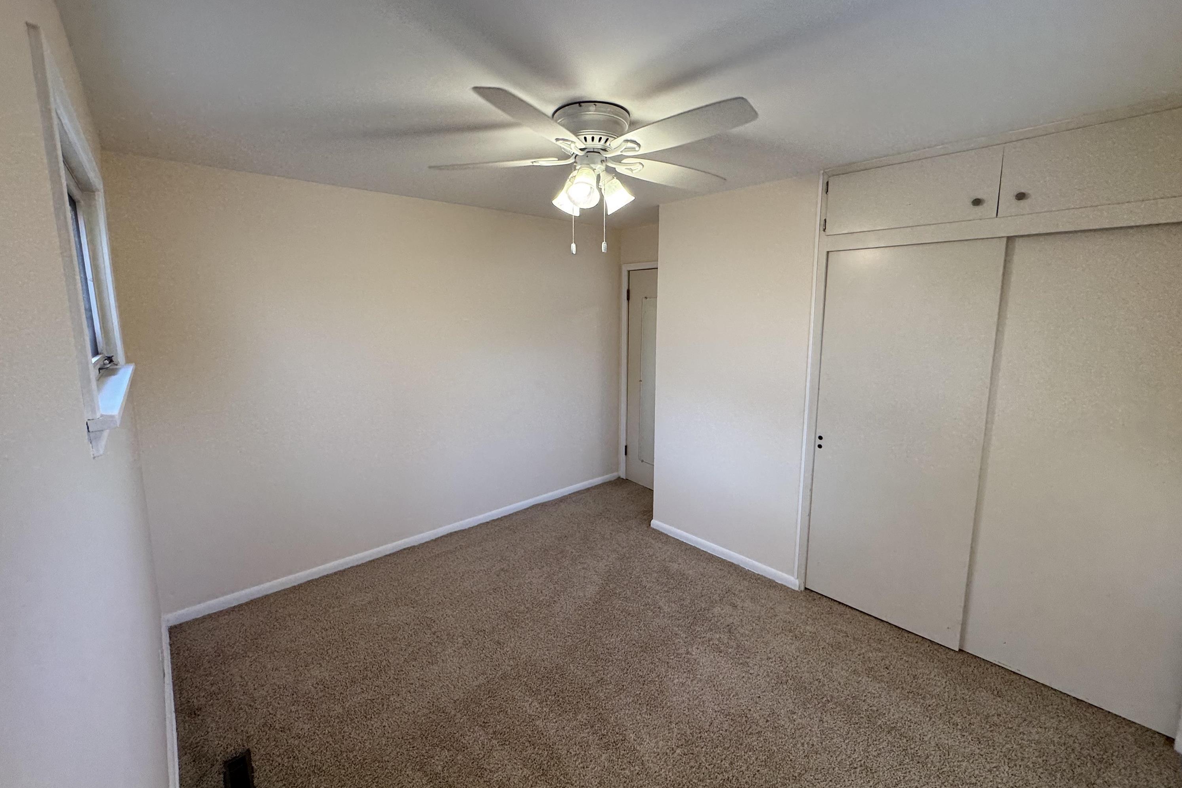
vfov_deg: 77.3
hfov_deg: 100.4
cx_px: 583
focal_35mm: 15
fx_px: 492
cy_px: 378
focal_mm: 2.22
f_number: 2.2
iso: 125
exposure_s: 1/120
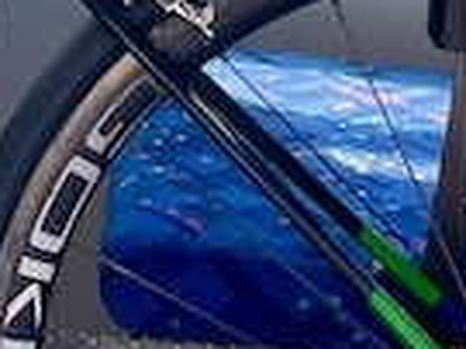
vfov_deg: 8.9
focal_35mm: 154
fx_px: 2071
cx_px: -290
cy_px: -435
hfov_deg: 12.1
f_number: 1.6
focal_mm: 4.2
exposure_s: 1/388
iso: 32
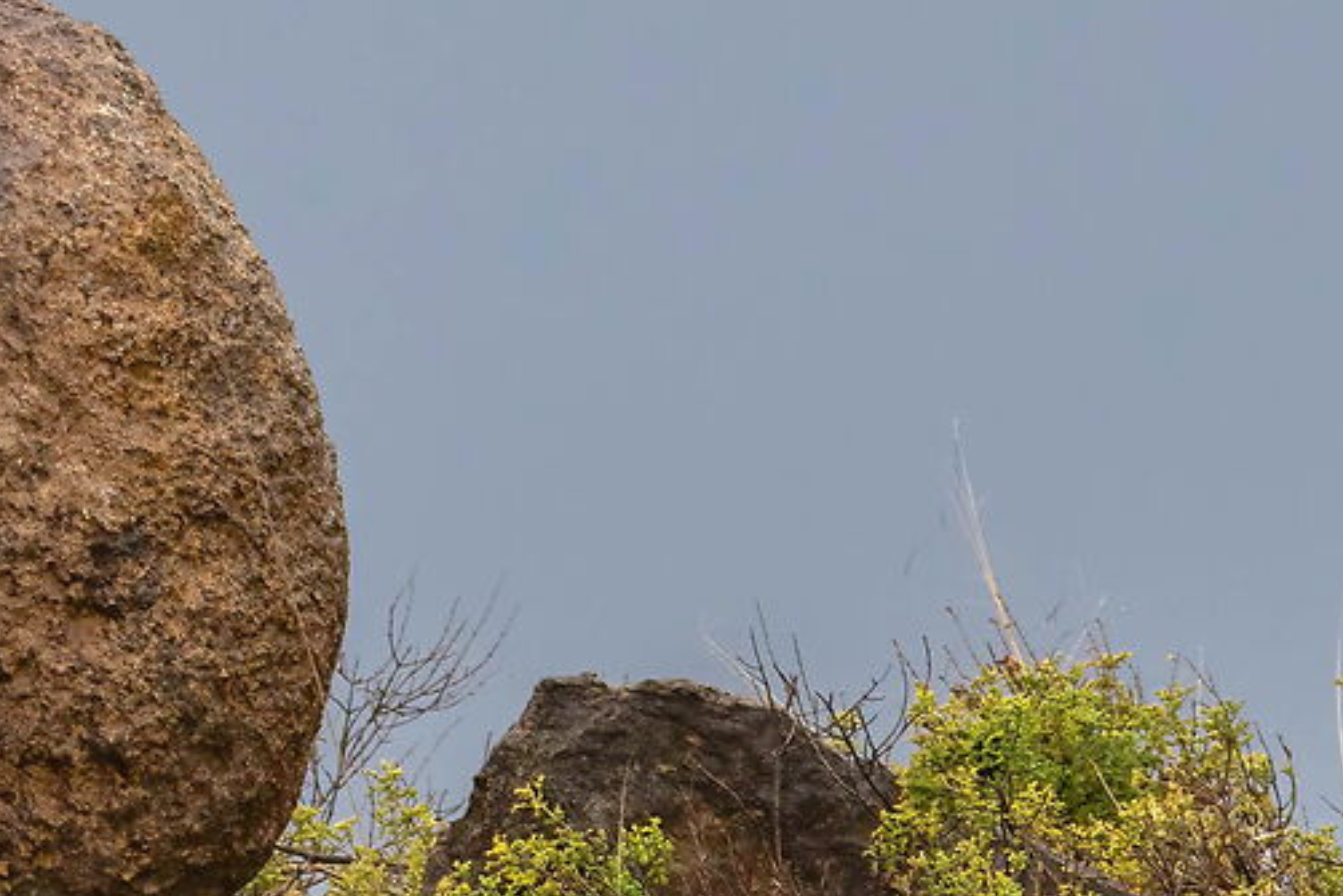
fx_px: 28545
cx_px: -1212
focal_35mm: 765
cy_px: -366
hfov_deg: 2.7
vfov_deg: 1.8
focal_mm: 160
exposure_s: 1/500
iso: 800
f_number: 7.1
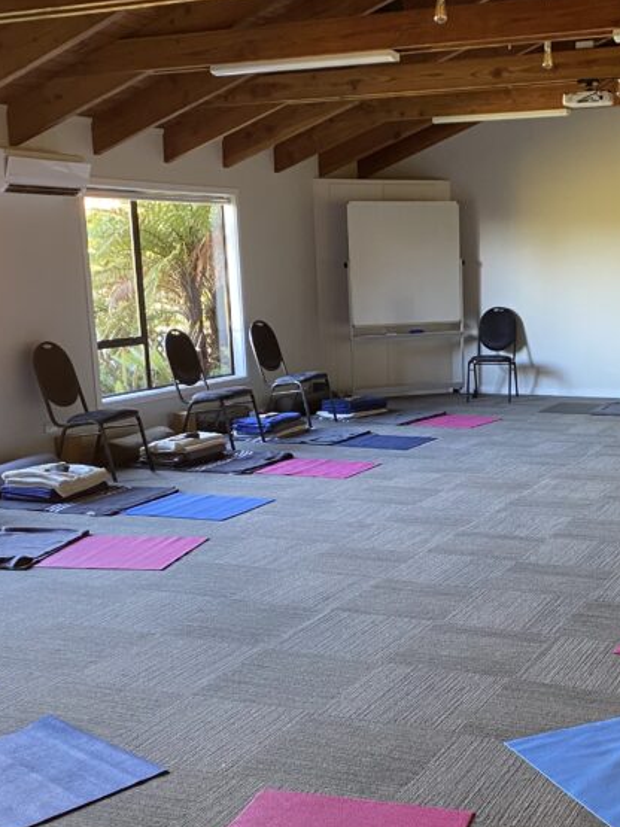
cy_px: 507
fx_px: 1147
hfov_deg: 29.8
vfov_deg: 39.5
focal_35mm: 48
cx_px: 468
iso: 200
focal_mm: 4.25
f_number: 1.8
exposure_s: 1/60
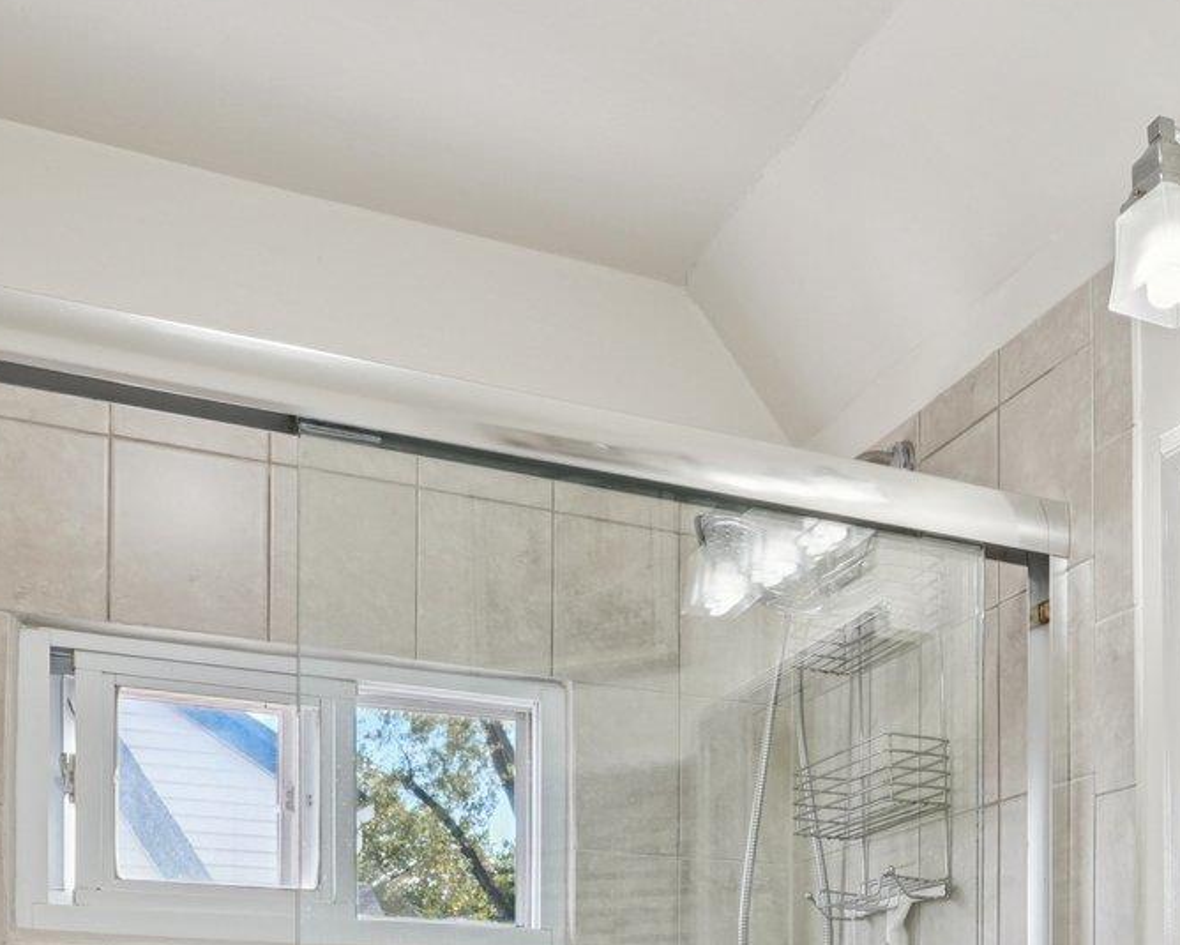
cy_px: 1094
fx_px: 1607
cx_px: 851
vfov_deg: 28.9
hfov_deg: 39.5
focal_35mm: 46
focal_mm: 16
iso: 400
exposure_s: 1/20
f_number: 9
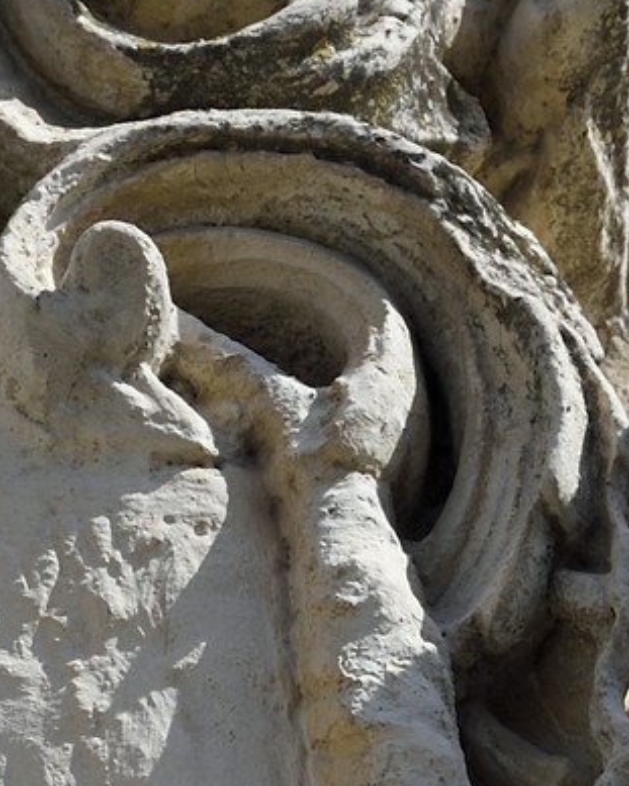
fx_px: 26980
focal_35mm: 1159
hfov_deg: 1.3
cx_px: -605
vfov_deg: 1.7
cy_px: 2073
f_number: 11
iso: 200
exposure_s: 1/250
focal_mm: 200
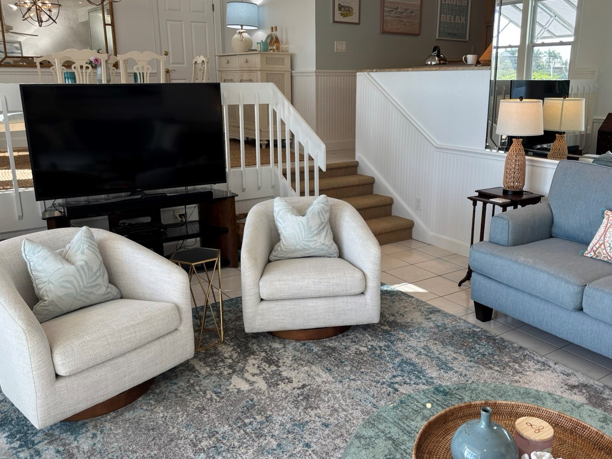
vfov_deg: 45.4
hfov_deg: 58.3
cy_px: 216
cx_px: 331
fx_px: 548
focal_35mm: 31
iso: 40
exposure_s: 1/181
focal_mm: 5.96
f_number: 1.6
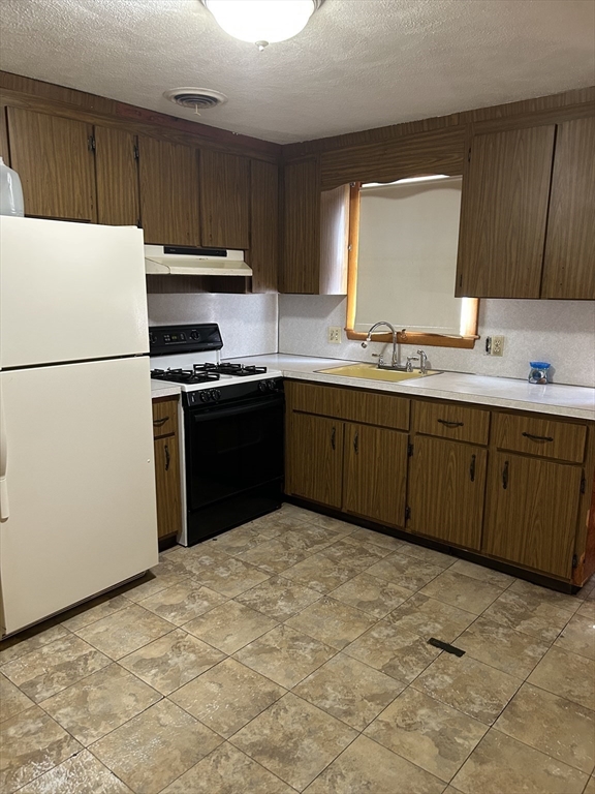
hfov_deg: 53.1
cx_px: 298
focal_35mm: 26
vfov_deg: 67.3
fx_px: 596
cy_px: 397
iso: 320
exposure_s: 1/60
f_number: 1.5
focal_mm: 5.7
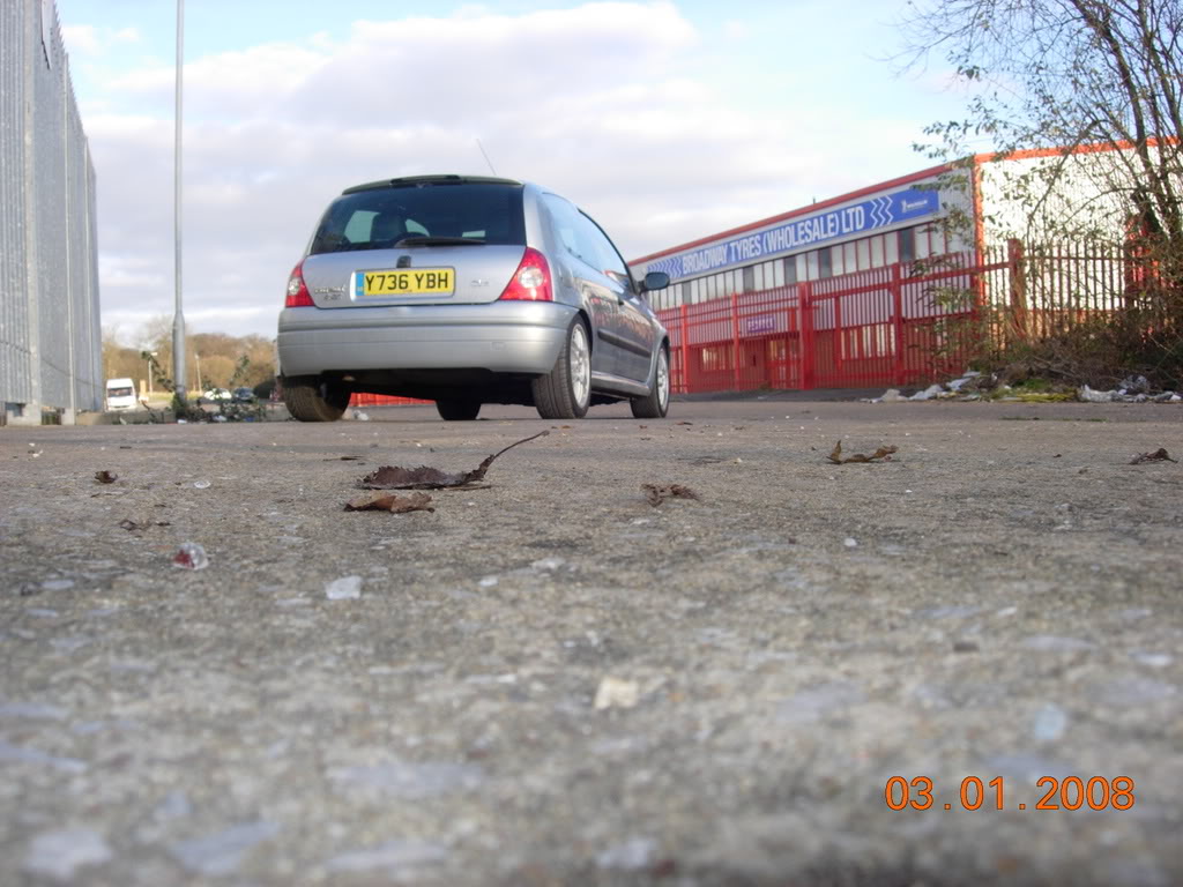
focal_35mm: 38
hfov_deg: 49.0
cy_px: 444
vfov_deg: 37.7
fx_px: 1299
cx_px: 592
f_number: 4.8
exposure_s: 1/186
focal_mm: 7.8
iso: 79
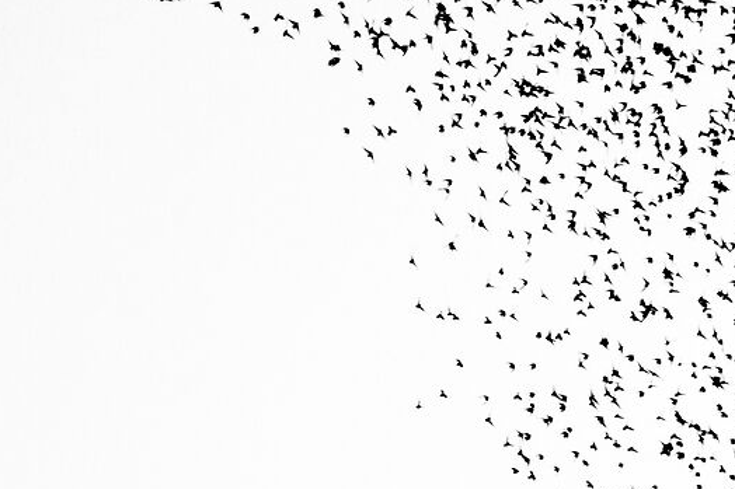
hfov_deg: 0.5
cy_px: 855
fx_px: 84167
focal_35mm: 4124
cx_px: 1553
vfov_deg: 0.3
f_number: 6.3
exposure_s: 1/640
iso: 640
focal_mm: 600
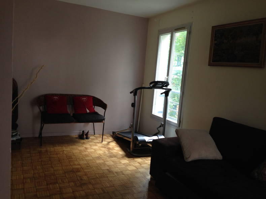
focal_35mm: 33
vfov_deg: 42.9
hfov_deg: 55.4
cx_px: 133
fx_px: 254
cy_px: 100
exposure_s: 1/20
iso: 64
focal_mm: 4.12
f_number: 2.4
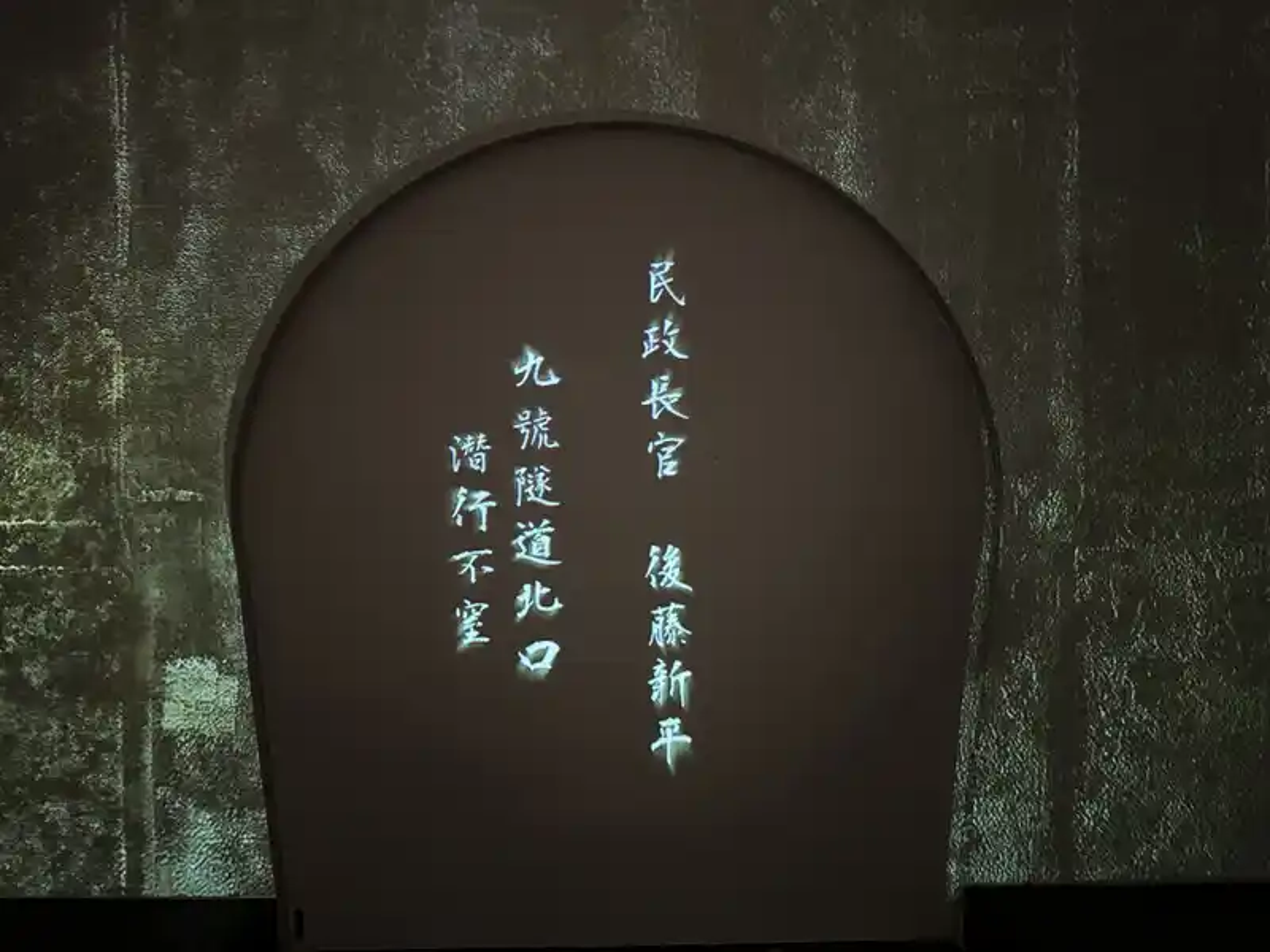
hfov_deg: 71.6
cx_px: 635
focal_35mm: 24
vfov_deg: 56.8
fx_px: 881
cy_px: 476
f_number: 1.78
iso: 2000
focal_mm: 6.86
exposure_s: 1/24
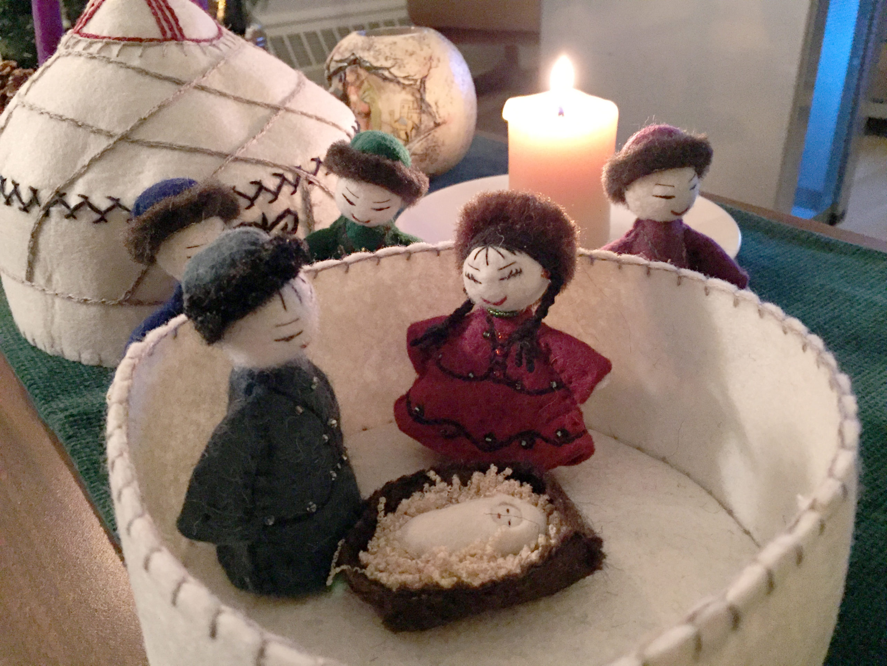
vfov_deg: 48.2
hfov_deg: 61.7
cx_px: 444
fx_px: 743
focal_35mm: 29
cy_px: 333
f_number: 2.2
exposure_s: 1/15
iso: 400
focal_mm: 4.15
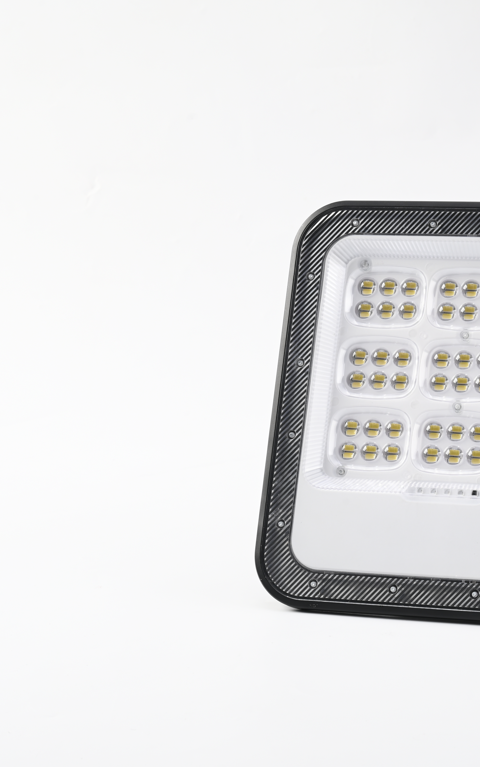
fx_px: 2261
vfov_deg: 19.3
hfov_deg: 12.0
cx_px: 482
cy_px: 381
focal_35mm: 108
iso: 100
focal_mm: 70
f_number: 13
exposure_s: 1/125
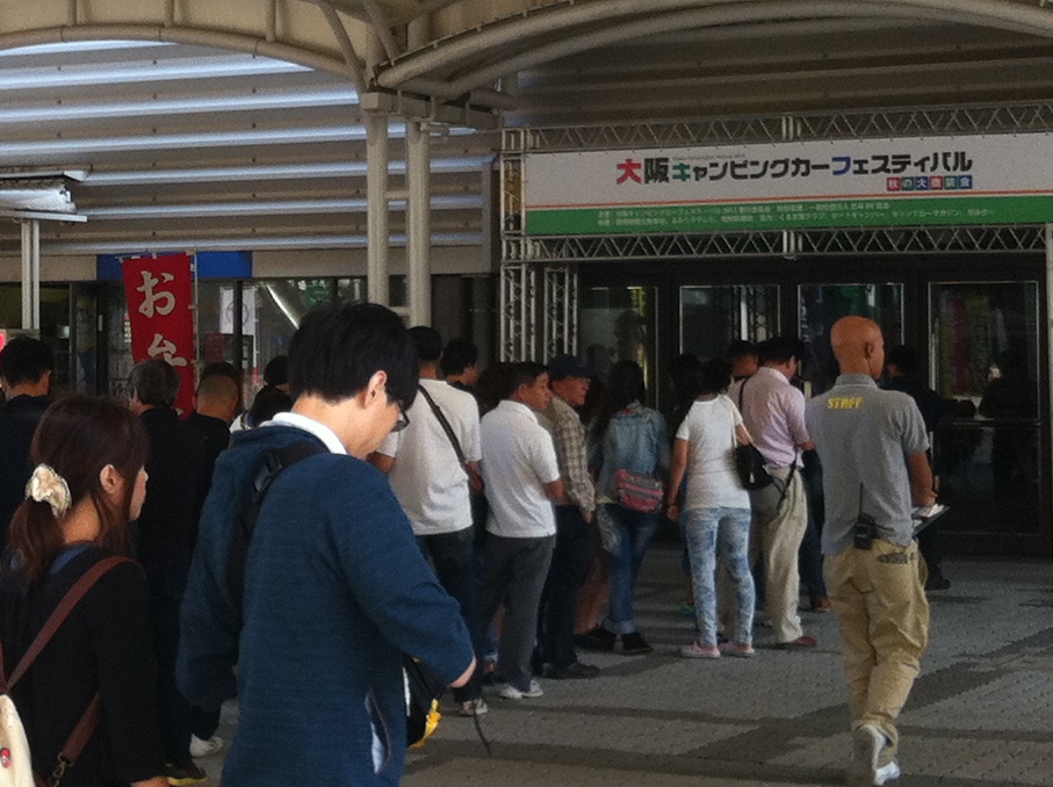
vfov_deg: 14.7
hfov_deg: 19.4
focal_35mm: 100
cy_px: 260
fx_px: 3038
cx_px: 175
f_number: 2.8
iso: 80
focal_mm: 3.85
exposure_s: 1/169
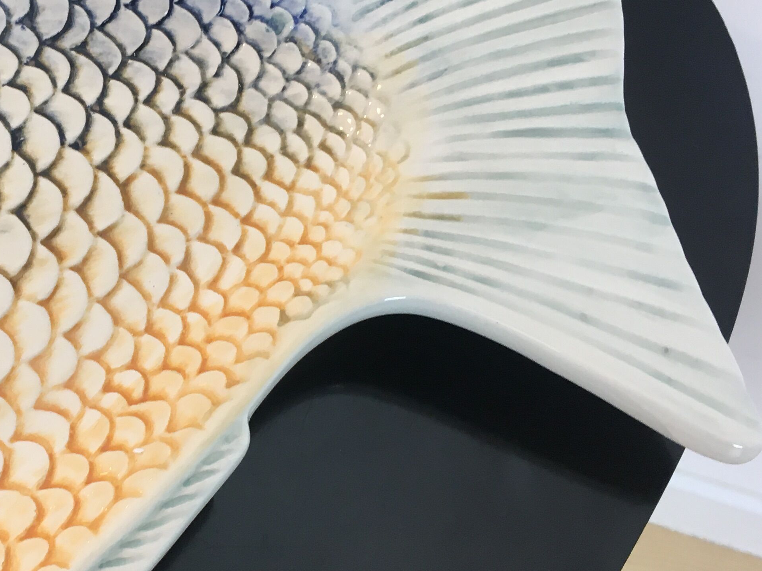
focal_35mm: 61
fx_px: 1343
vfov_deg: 24.0
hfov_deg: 30.0
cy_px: 270
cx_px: 41
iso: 64
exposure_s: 1/33
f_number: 2.2
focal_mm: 4.15
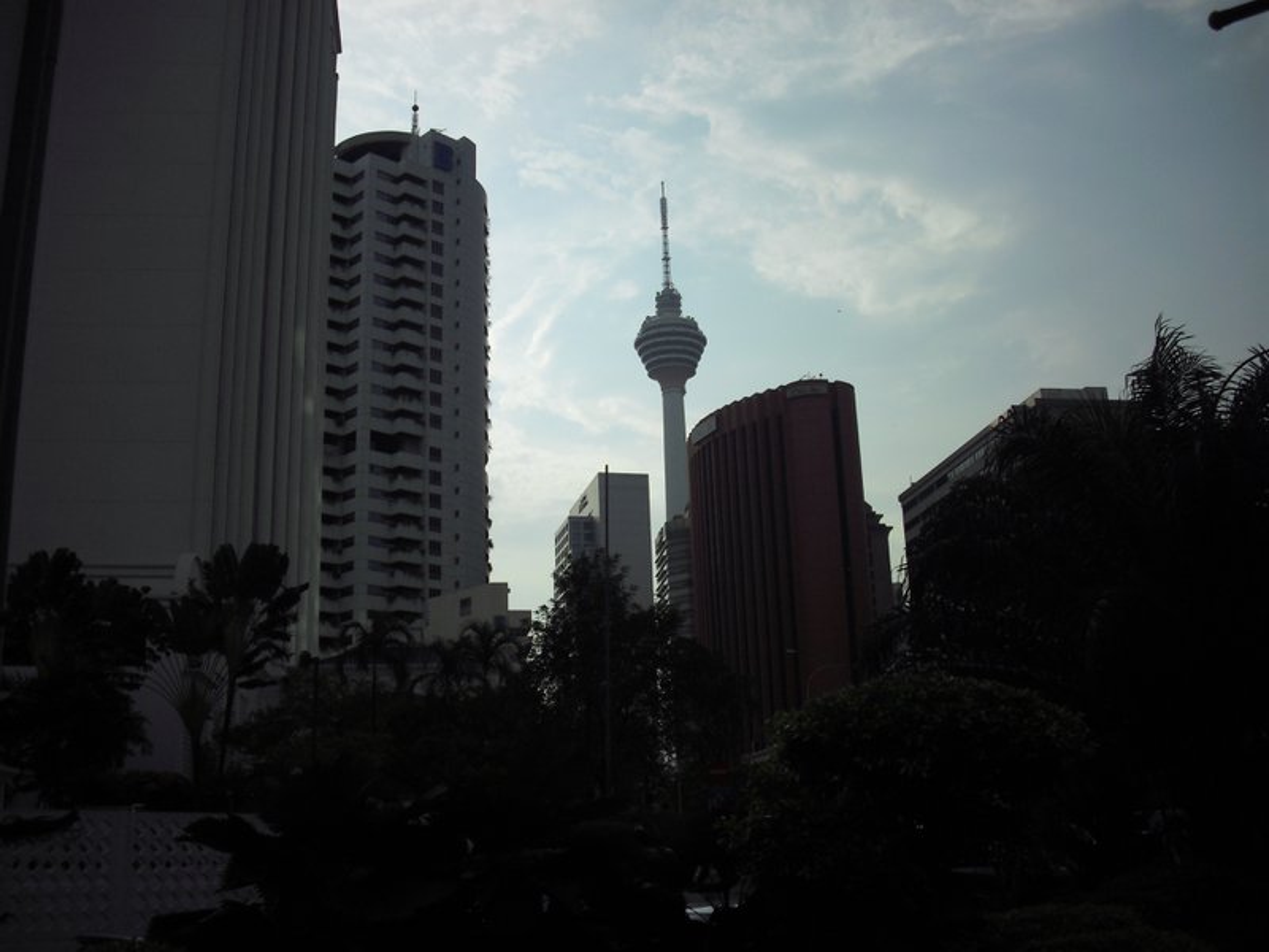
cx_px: 634
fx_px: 1393
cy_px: 476
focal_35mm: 38
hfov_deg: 49.0
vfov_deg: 37.7
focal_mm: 6.2
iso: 100
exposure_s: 1/1000
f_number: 8
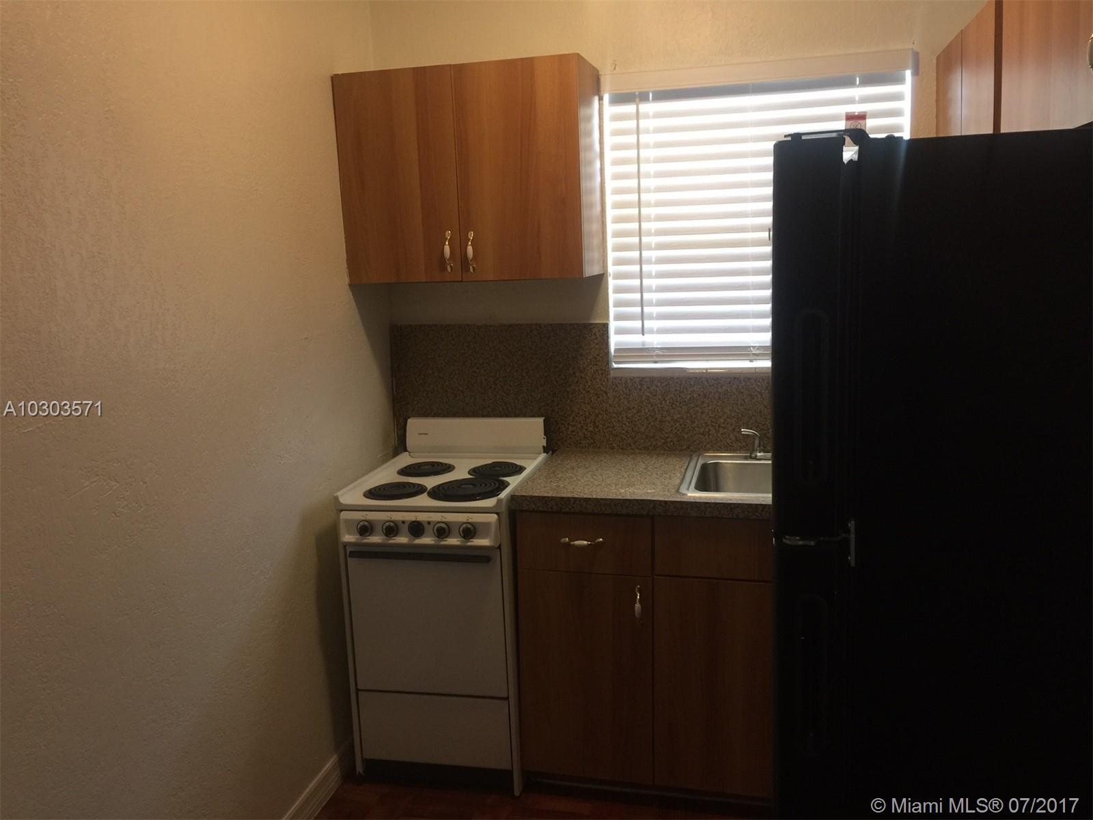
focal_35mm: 29
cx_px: 546
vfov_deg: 48.2
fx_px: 916
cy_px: 410
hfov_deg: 61.7
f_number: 2.2
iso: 40
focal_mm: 4.15
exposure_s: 1/15
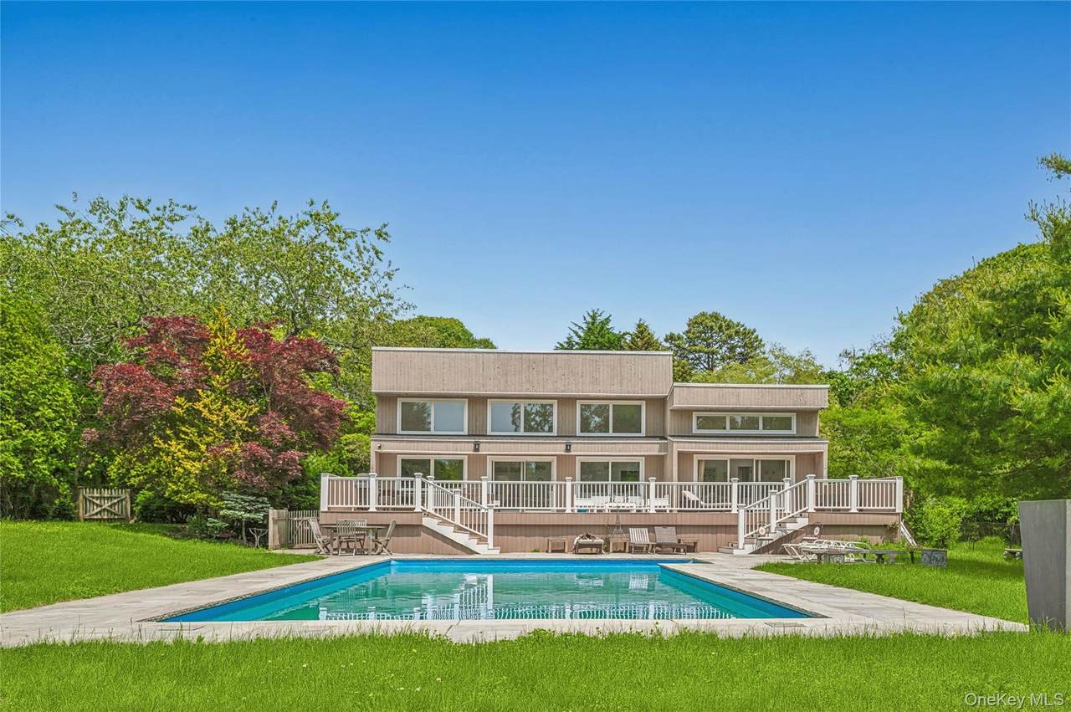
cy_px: 356
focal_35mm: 24
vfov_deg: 53.0
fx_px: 713
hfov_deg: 73.8
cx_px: 536
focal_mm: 24
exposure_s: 1/800
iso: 200
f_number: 8
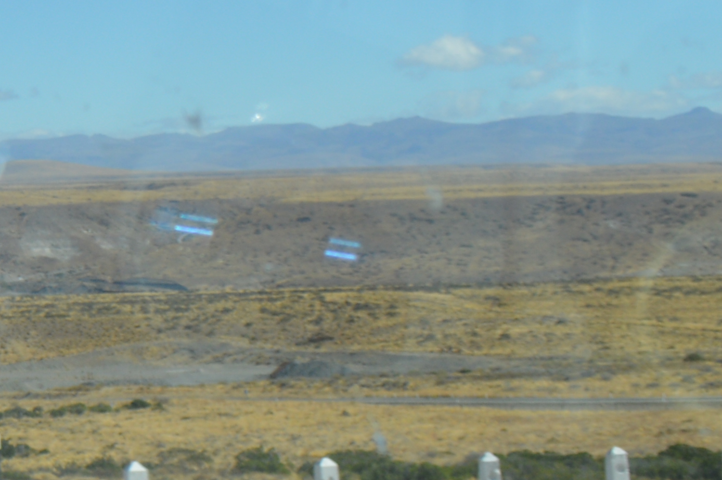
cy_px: -115
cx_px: -760
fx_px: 2605
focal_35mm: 130
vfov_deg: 10.3
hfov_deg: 13.4
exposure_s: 1/320
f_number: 9
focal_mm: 20
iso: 100
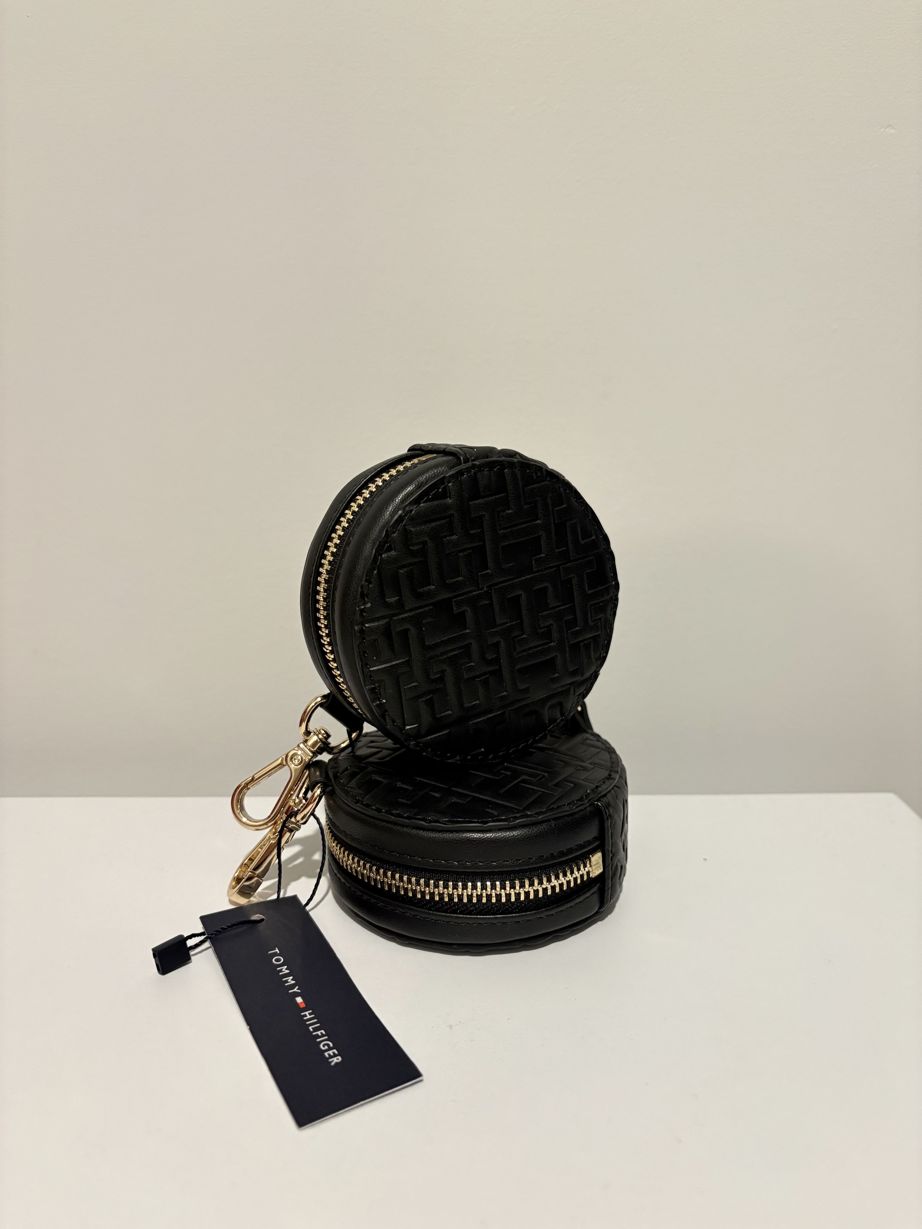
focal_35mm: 26
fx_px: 923
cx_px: 461
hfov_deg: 53.1
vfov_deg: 67.3
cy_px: 614
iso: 400
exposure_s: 1/40
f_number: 1.6
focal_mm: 5.96
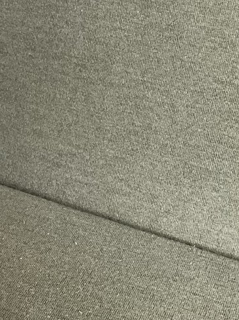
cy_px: 57
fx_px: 885
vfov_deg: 20.2
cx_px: -179
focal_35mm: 96
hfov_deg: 13.8
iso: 125
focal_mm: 3.3
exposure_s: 1/50
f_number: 2.4
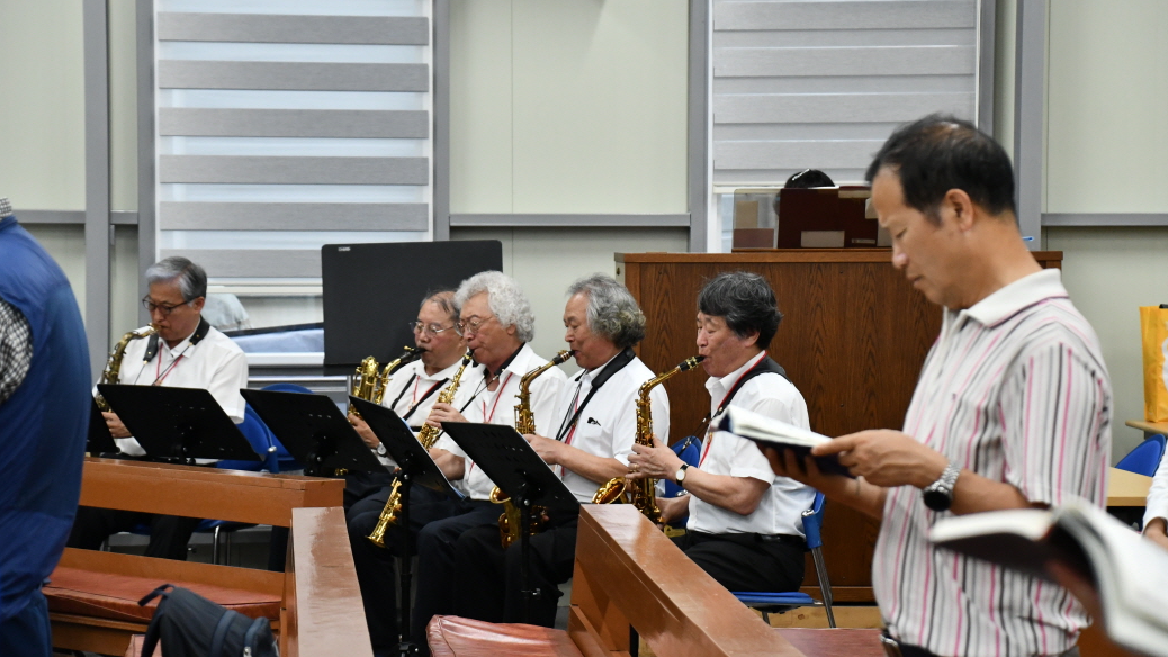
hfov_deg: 18.2
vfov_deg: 10.3
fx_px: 3655
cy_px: 271
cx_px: 584
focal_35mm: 118
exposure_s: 1/125
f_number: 5
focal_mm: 75
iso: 1800
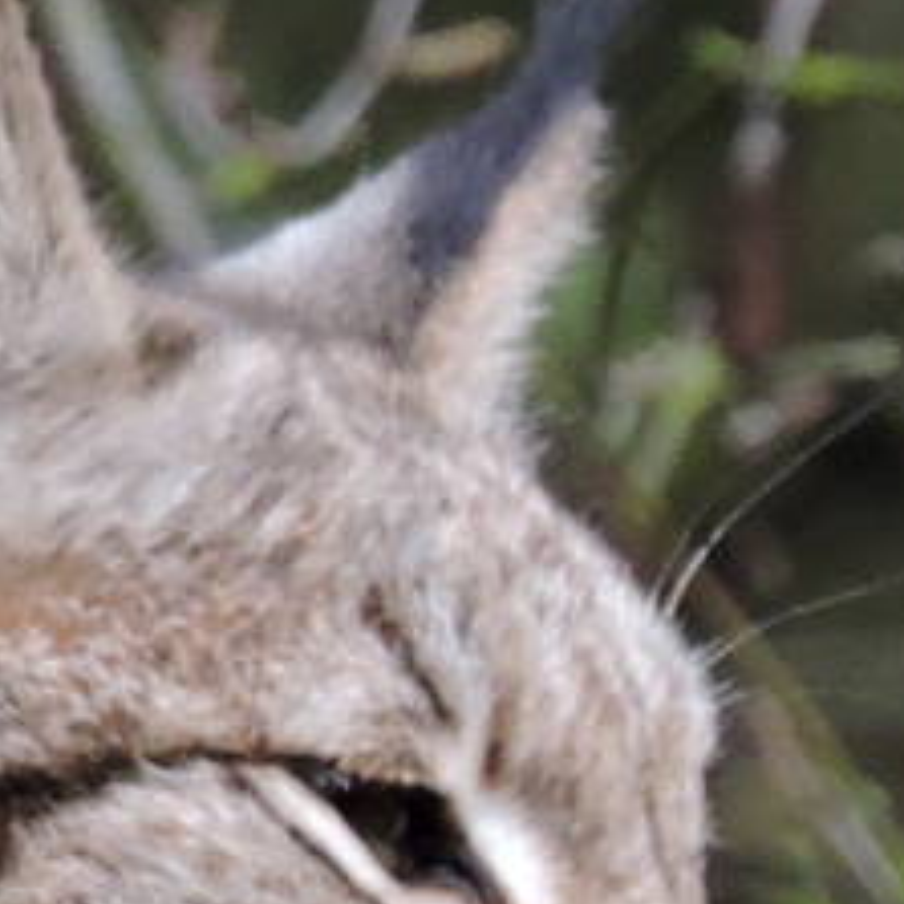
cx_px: -1370
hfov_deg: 0.3
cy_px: 985
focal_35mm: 5081
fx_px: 150122
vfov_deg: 0.3
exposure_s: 1/250
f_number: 5.6
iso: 400
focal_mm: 143.3
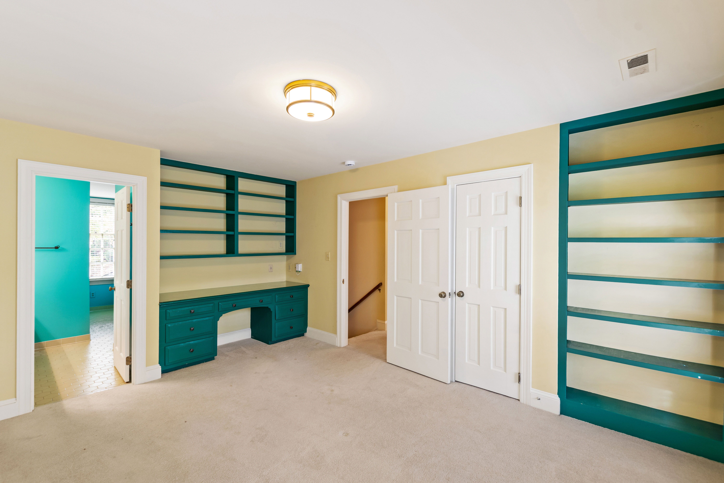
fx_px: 302
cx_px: 362
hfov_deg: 100.4
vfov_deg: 77.3
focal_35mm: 15
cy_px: 242
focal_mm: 10
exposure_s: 2
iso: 100
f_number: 8
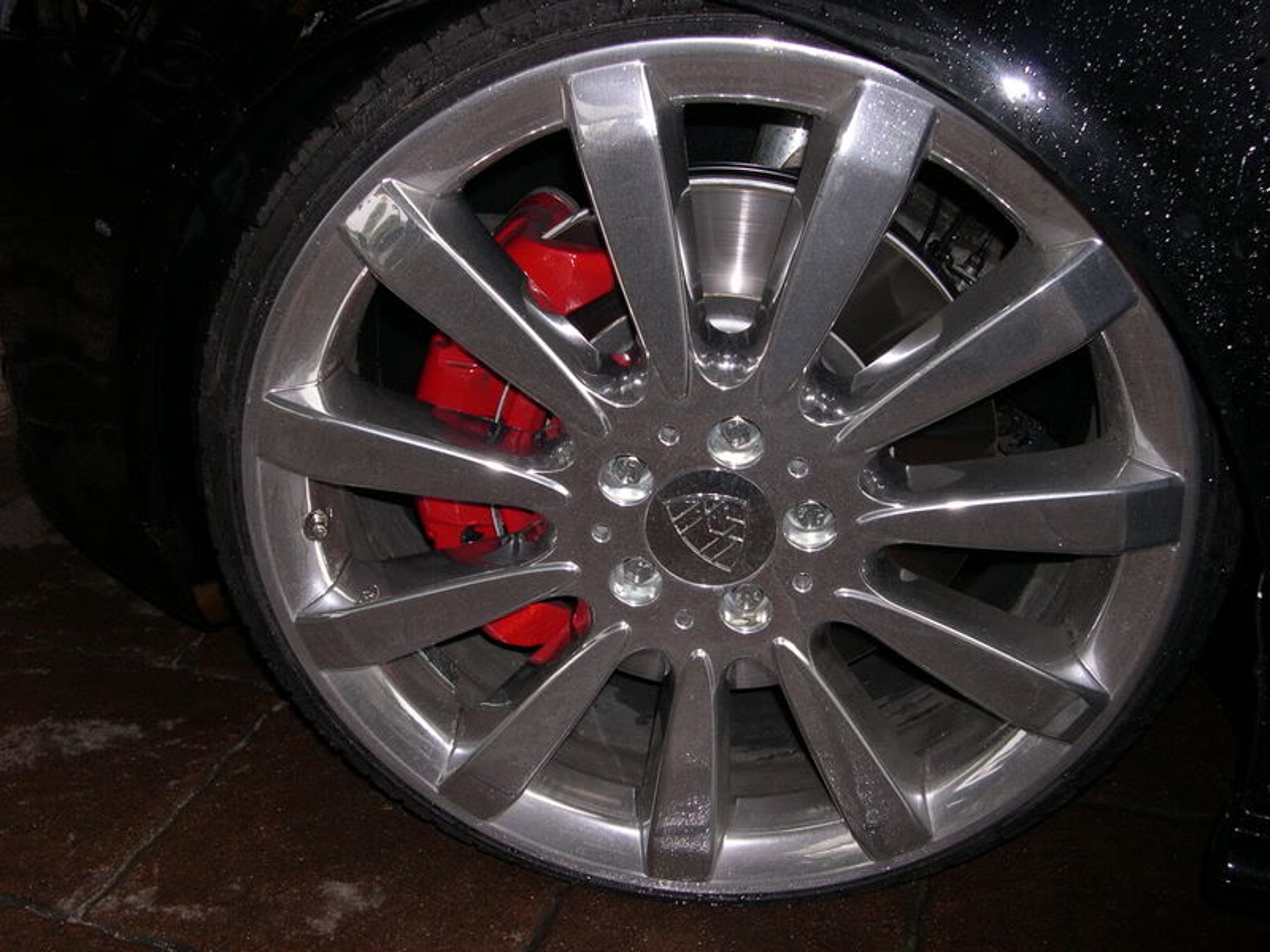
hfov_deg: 49.0
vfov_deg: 37.7
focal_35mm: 38
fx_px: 1394
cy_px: 476
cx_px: 635
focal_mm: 8
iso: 153
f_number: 7.6
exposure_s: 1/30
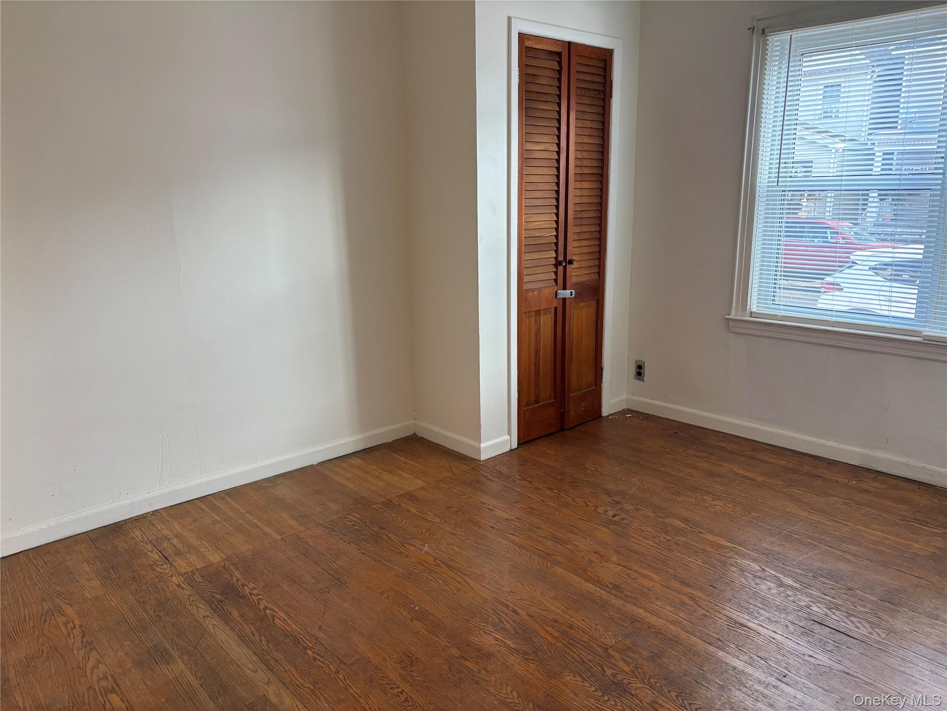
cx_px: 474
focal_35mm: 26
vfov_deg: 53.1
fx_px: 711
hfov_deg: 67.3
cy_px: 356
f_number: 1.6
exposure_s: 1/96
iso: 125
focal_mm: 5.96
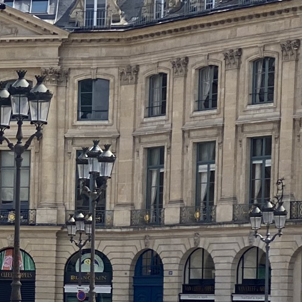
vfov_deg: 9.4
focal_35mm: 185
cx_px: -232
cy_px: 311
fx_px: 1826
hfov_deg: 9.1
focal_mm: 6
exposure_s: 1/1332
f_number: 2
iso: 20
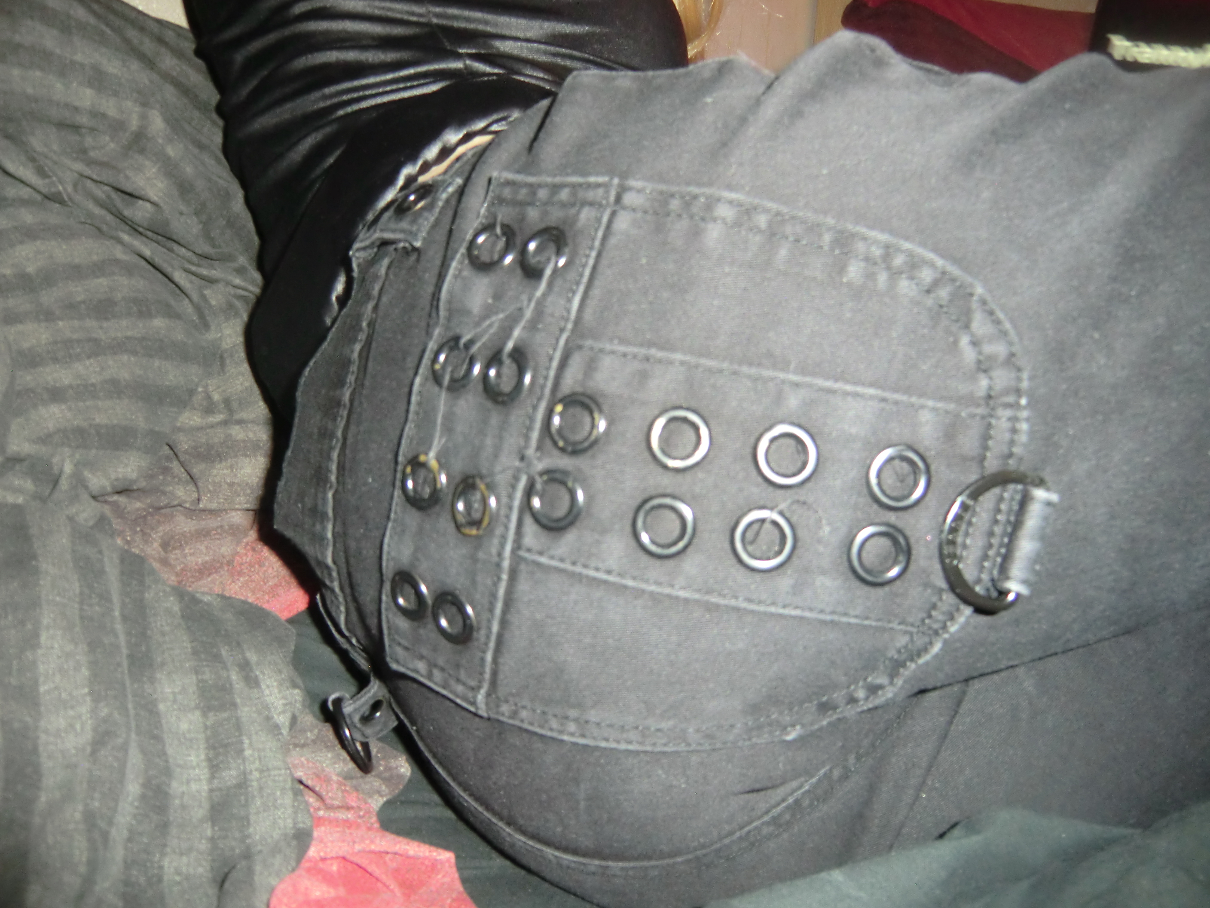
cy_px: 454
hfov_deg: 71.6
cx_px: 605
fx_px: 839
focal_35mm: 24
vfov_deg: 56.8
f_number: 3.2
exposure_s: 1/15
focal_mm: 4.3
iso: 400
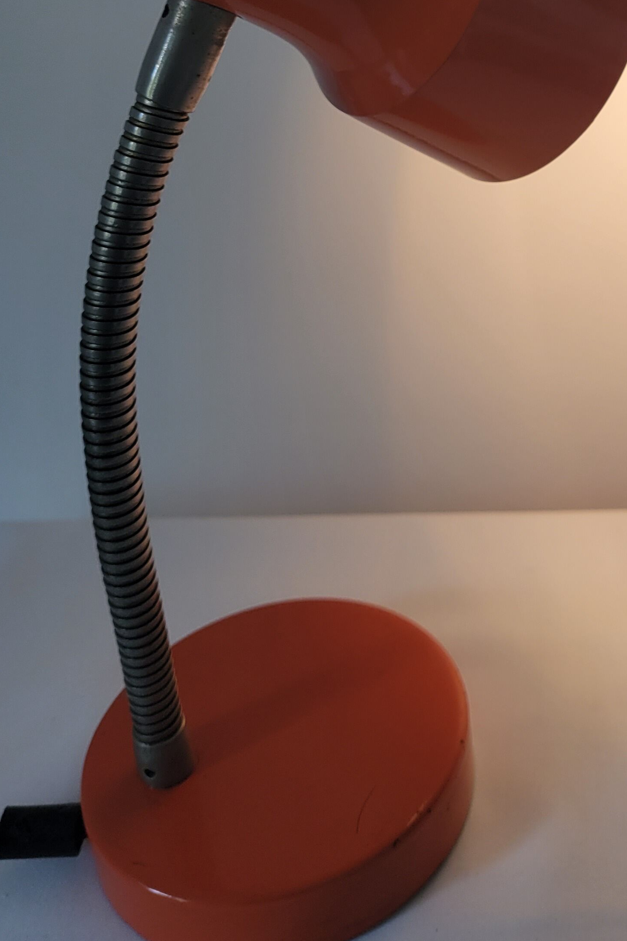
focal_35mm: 50
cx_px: 585
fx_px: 1306
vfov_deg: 37.5
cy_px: 129
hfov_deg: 26.0
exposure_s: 1/149
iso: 40
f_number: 1.8
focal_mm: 5.4
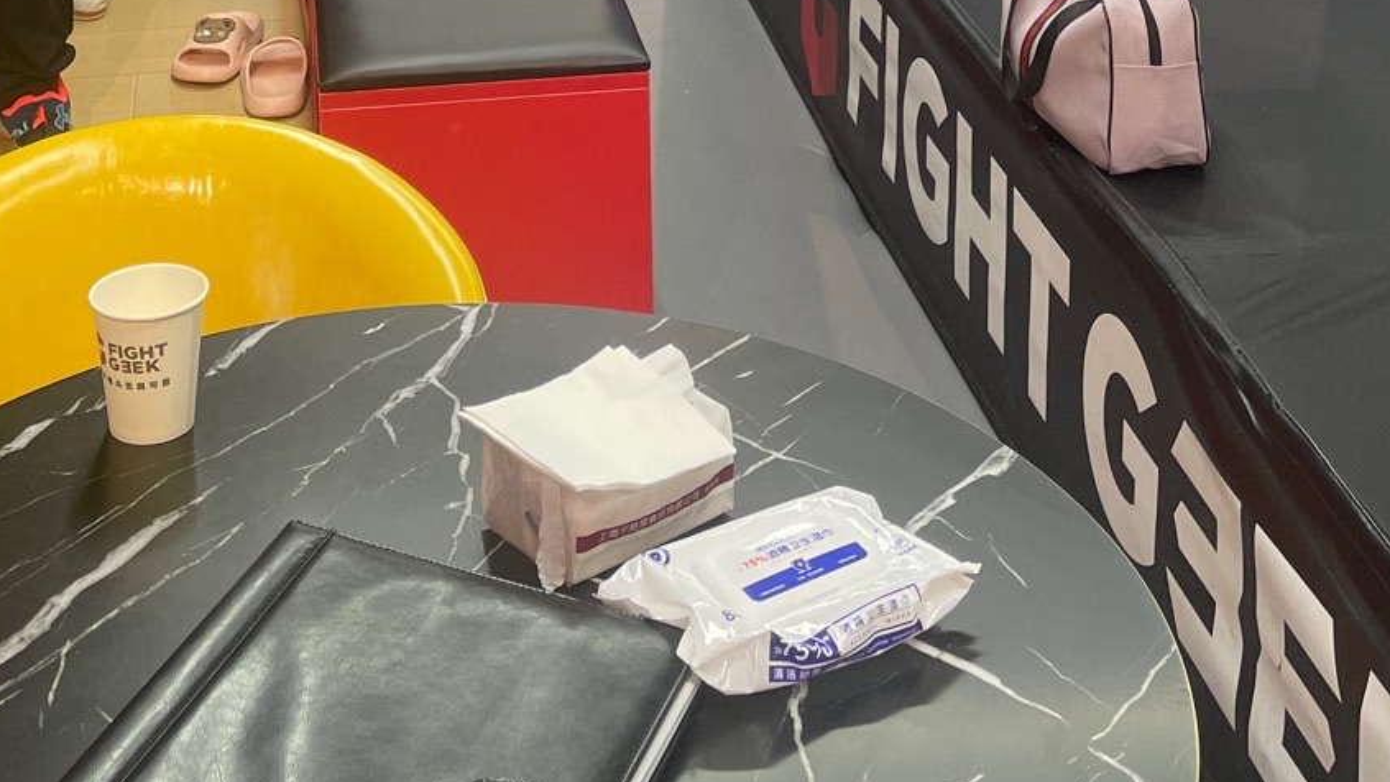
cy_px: -590
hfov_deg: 31.4
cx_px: 559
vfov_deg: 15.6
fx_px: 2470
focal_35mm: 67
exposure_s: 1/50
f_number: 1.6
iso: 80
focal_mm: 4.2
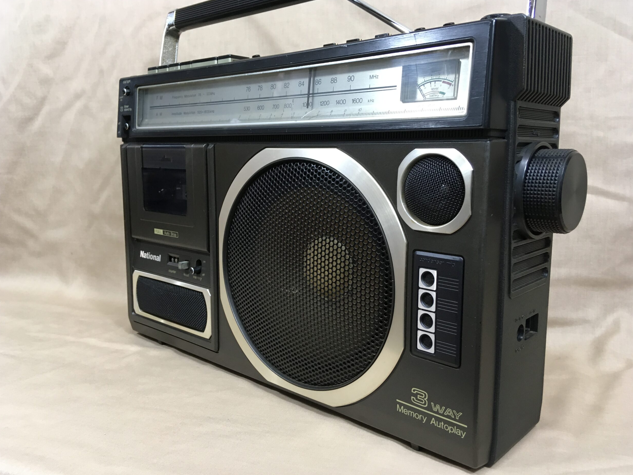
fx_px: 549
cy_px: 231
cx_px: 312
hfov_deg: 60.0
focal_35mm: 30
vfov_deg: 46.8
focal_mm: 4.15
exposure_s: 1/30
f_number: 2.2
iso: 80
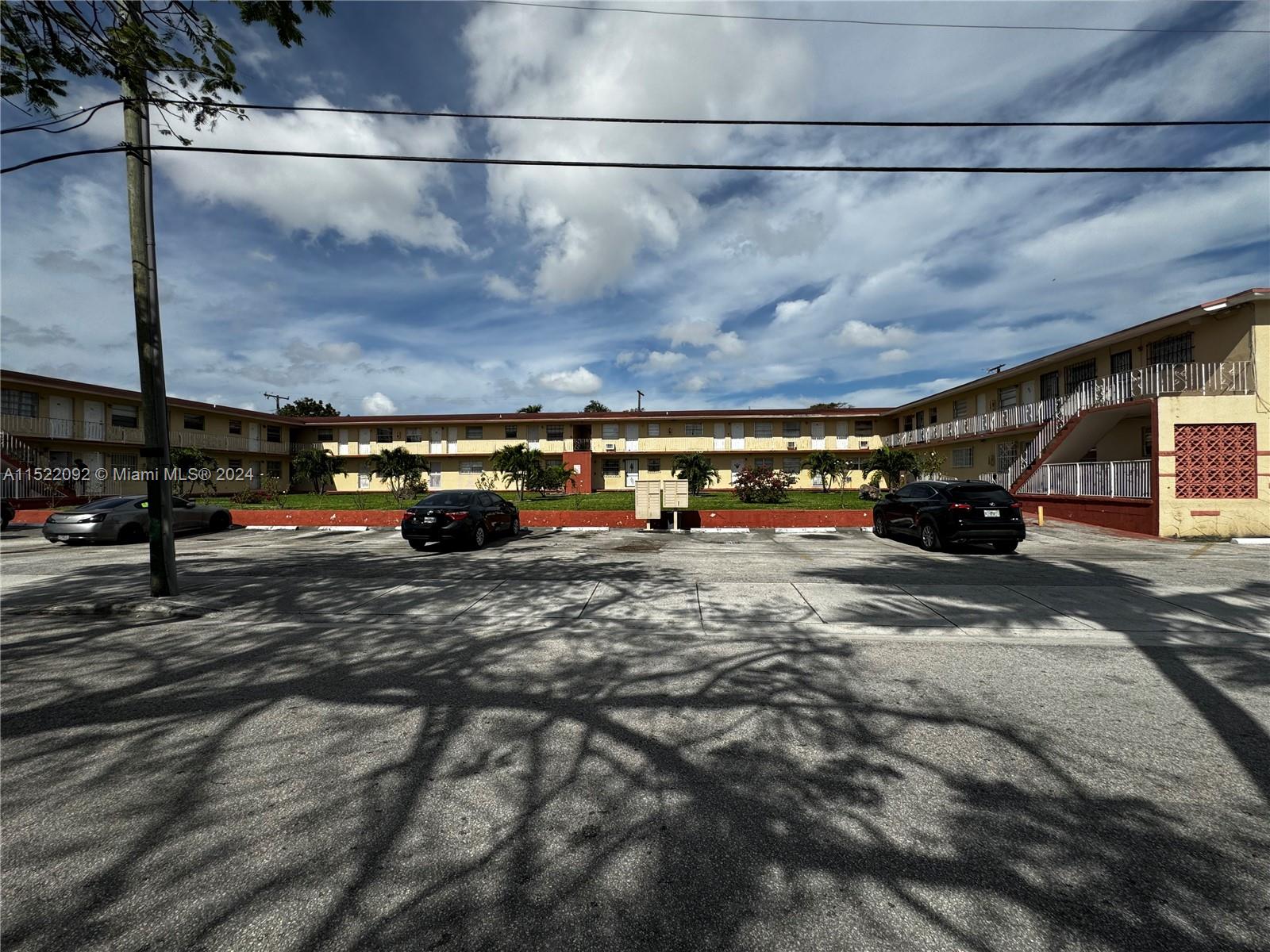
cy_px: 476
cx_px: 635
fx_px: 514
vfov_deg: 85.7
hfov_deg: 102.1
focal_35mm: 14
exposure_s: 1/3717
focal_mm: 2.22
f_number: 2.2
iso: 50
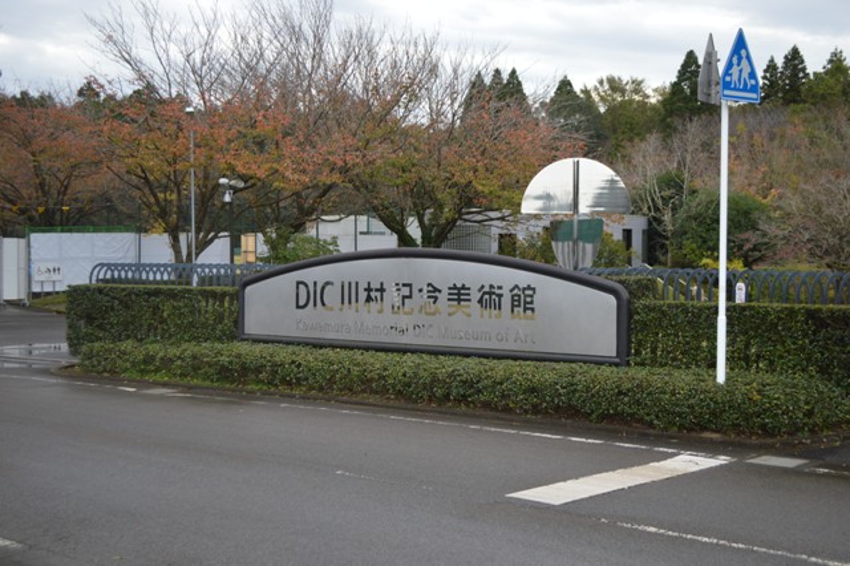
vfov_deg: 28.0
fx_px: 1133
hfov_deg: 41.1
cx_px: 425
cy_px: 283
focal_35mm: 48
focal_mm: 32
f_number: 5.6
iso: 110
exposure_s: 1/125
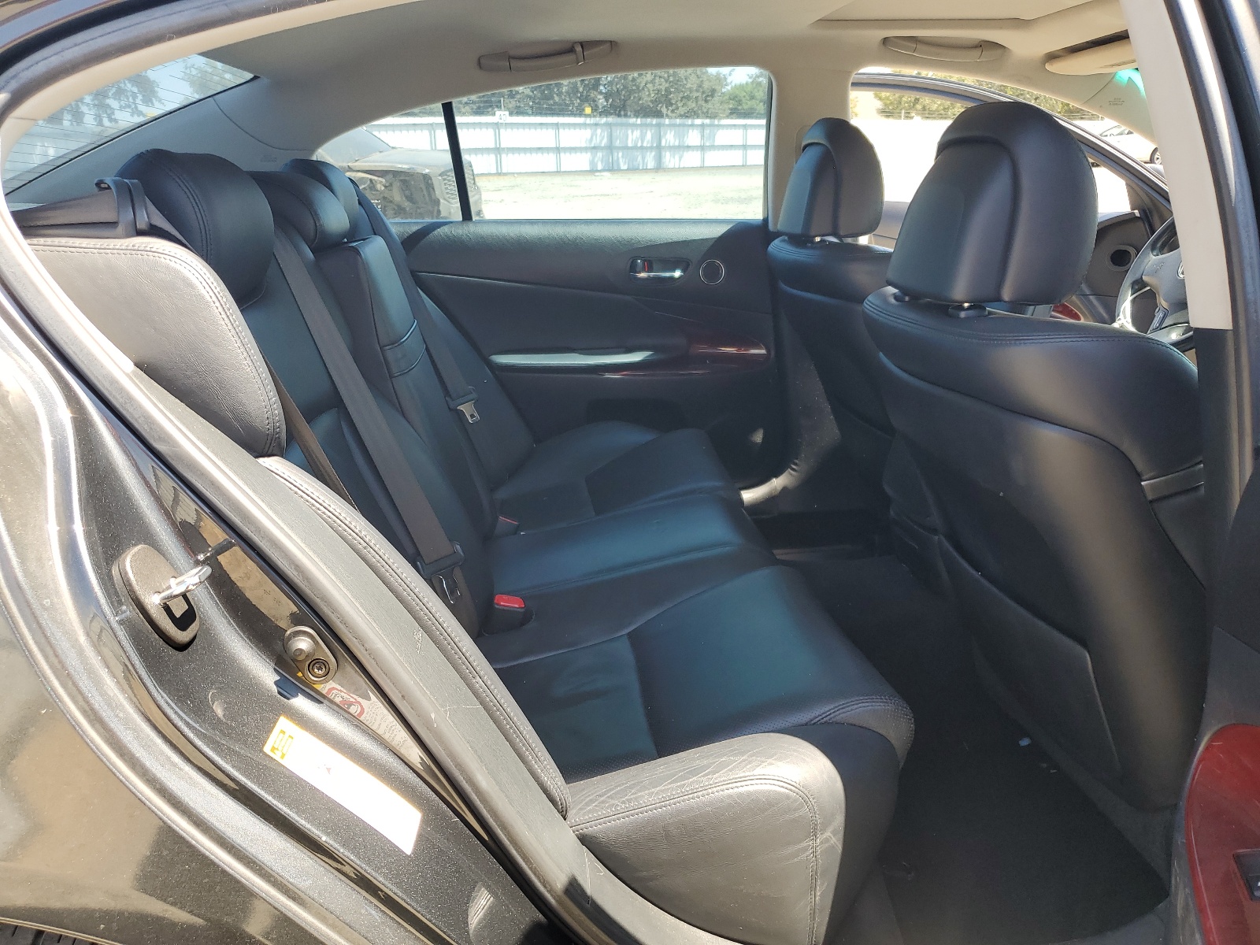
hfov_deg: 67.3
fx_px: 946
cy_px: 472
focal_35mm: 26
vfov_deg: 53.1
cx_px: 630
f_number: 1.5
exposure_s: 1/312
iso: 50
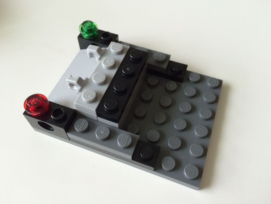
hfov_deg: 61.7
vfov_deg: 48.2
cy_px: 102
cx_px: 136
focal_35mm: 29
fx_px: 227
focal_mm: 4.15
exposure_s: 1/30
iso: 80
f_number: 2.2
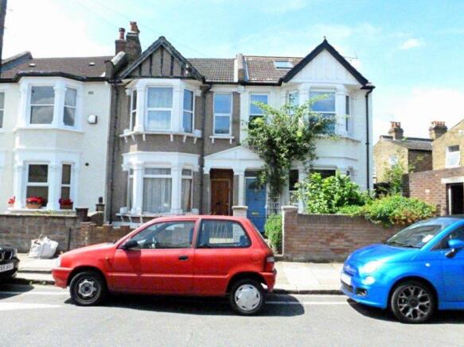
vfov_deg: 56.8
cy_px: 174
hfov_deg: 71.6
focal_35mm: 24
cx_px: 232
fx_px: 322
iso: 1600
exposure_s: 1/3200
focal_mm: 4.3
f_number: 4
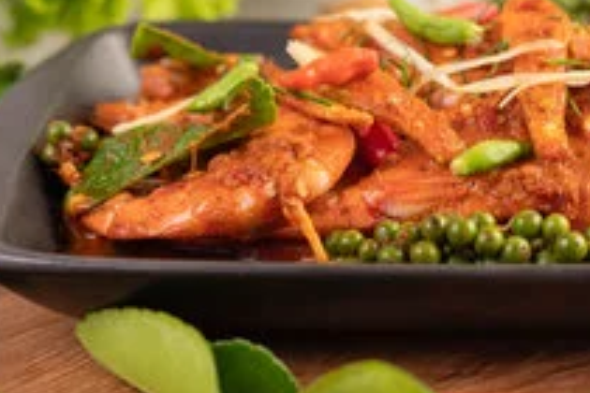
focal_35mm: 120
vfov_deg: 11.4
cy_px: 91
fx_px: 1967
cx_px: 503
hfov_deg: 16.9
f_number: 5.6
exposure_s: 1/125
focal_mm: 60
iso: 100
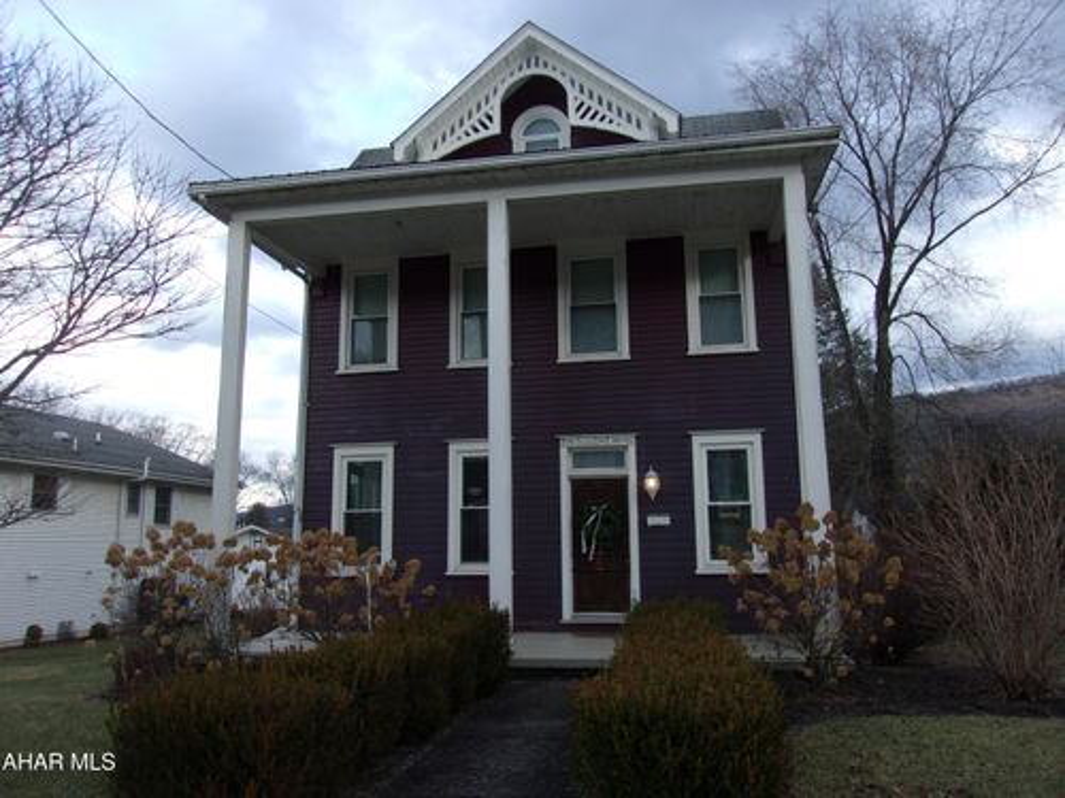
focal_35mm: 27
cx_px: 532
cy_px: 399
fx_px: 831
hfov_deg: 65.3
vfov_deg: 51.4
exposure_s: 1/210
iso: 80
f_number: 3
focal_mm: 4.9
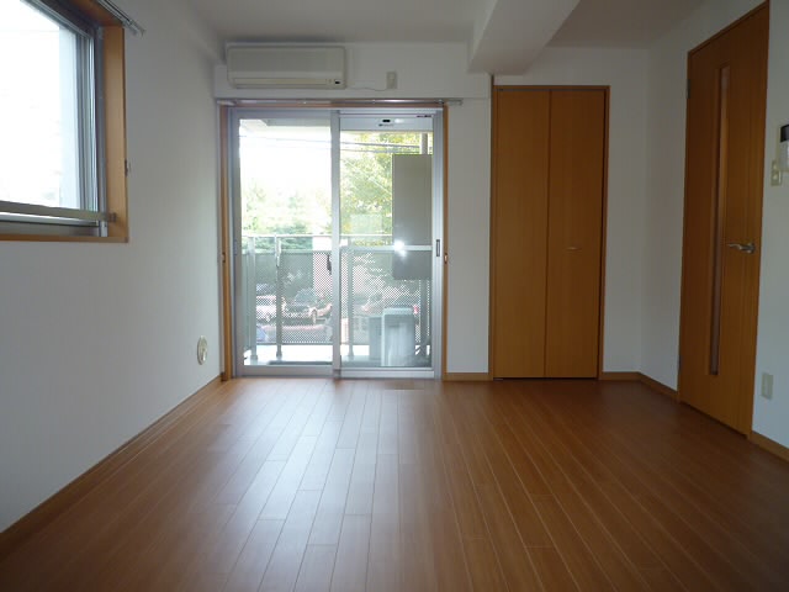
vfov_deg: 54.9
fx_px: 570
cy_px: 296
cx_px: 394
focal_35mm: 25
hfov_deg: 69.4
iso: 100
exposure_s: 1/40
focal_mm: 4.4
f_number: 2.8
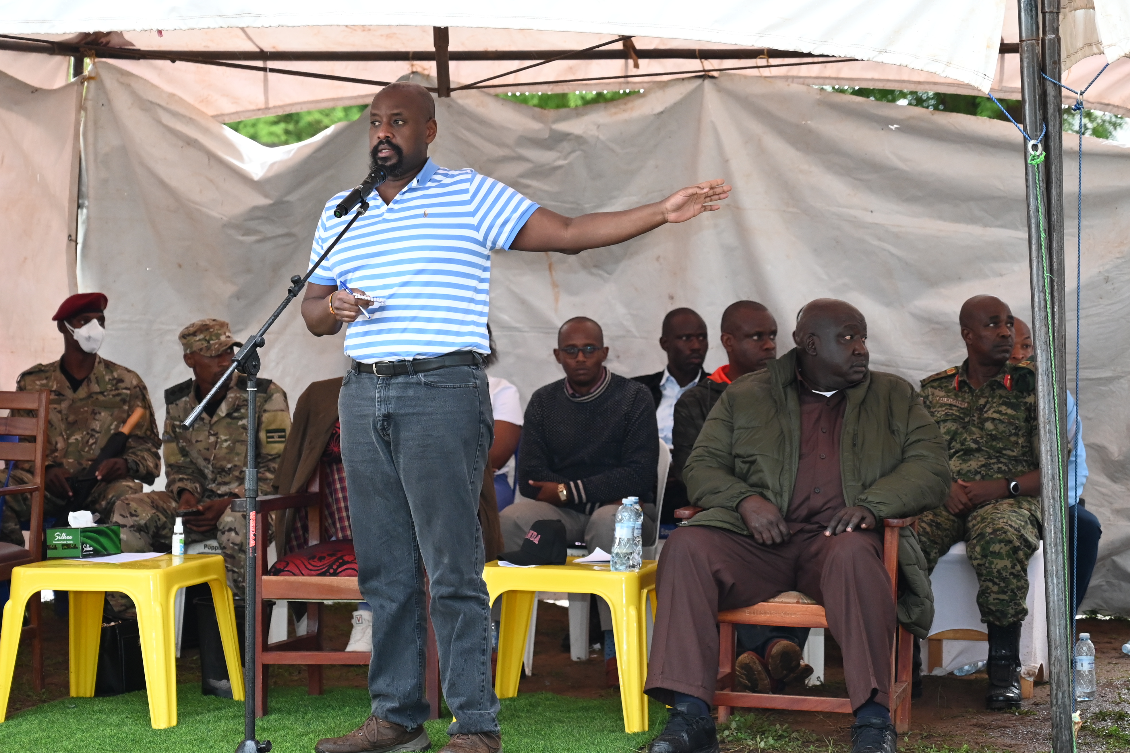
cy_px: 376
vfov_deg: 13.0
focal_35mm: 105
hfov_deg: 19.5
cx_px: 565
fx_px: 3296
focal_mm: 70
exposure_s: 1/125
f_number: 4
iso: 1600
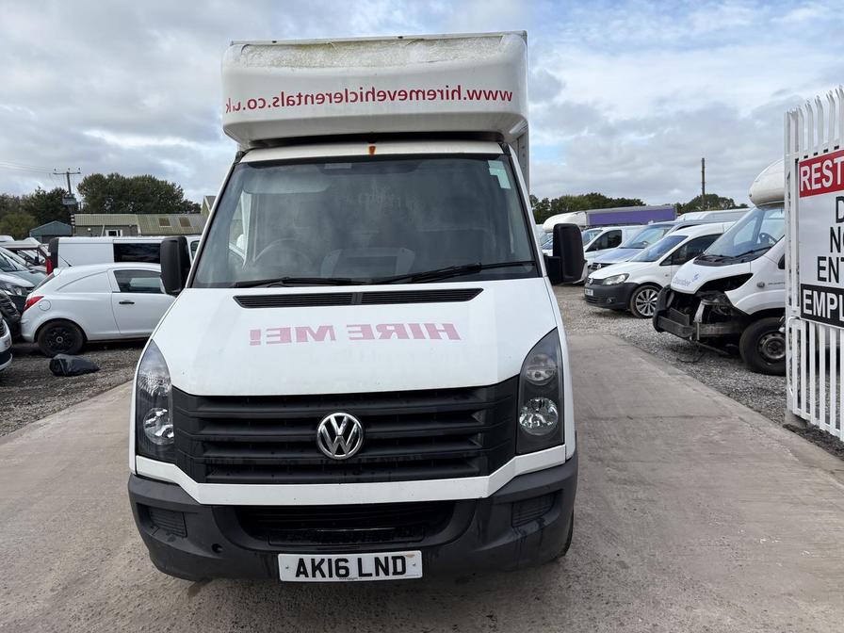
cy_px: 316
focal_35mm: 26
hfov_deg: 67.3
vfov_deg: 53.1
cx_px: 422
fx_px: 634
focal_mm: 5.96
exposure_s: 1/2639
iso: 50
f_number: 1.6
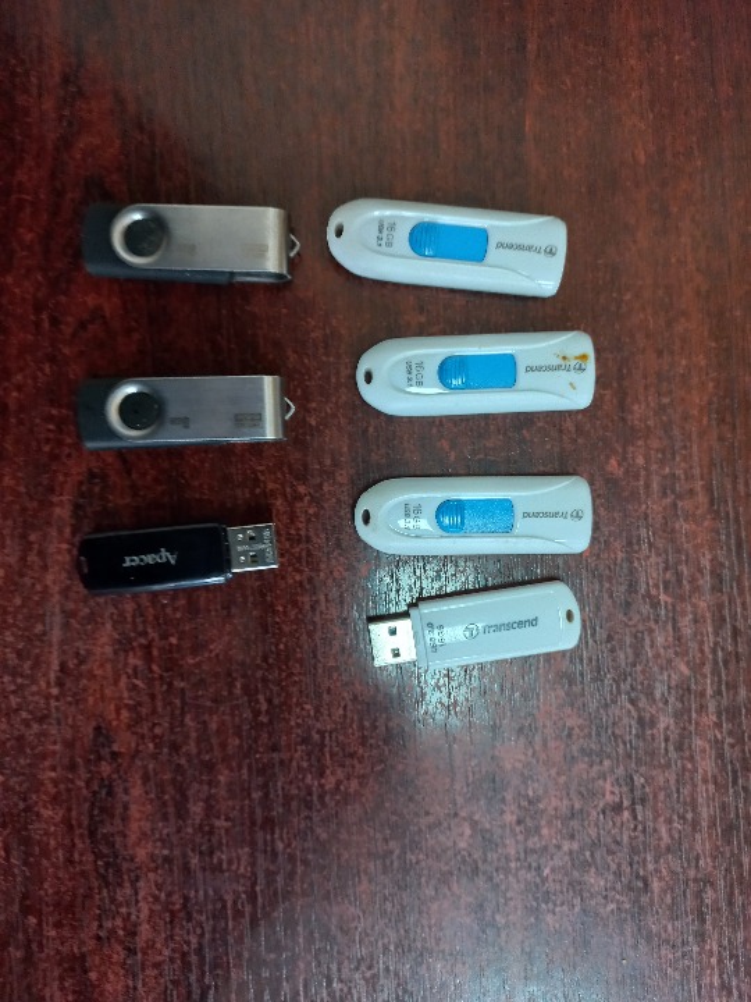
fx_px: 723
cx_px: 376
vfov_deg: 69.4
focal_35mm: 25
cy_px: 501
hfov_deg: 54.9
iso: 250
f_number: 1.8
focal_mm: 4.6
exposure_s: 1/33
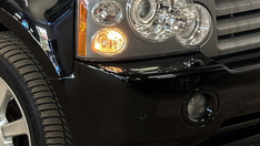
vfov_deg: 9.0
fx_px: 924
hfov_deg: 16.0
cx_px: 82
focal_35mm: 134
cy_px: -19
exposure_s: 1/50
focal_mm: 6.86
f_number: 1.78
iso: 250
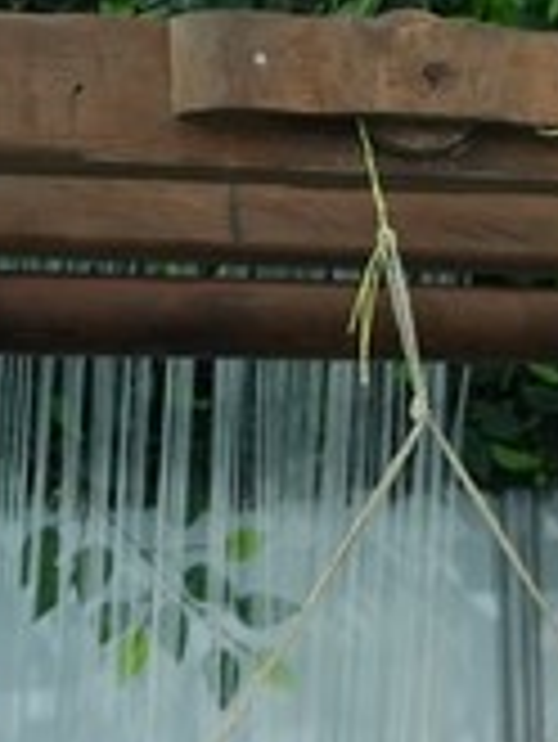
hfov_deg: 10.0
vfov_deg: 13.7
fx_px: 3048
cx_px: 958
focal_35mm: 142
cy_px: 706
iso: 3200
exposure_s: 1/125
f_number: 2.8
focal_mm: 33
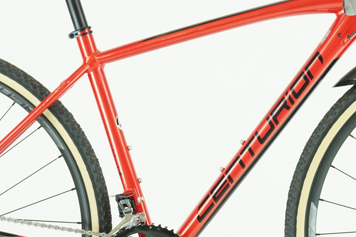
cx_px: 204
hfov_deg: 12.8
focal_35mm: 161
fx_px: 1592
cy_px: 112
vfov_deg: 8.5
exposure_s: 1/200
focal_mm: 56
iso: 1600
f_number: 5.6
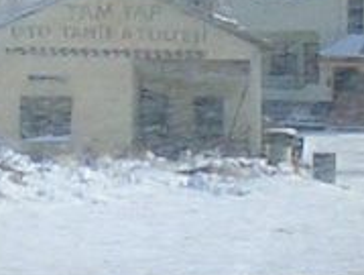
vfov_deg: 5.6
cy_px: -157
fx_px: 2782
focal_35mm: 264
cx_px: 22
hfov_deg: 7.5
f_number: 3.5
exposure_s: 1/1250
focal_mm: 5.6
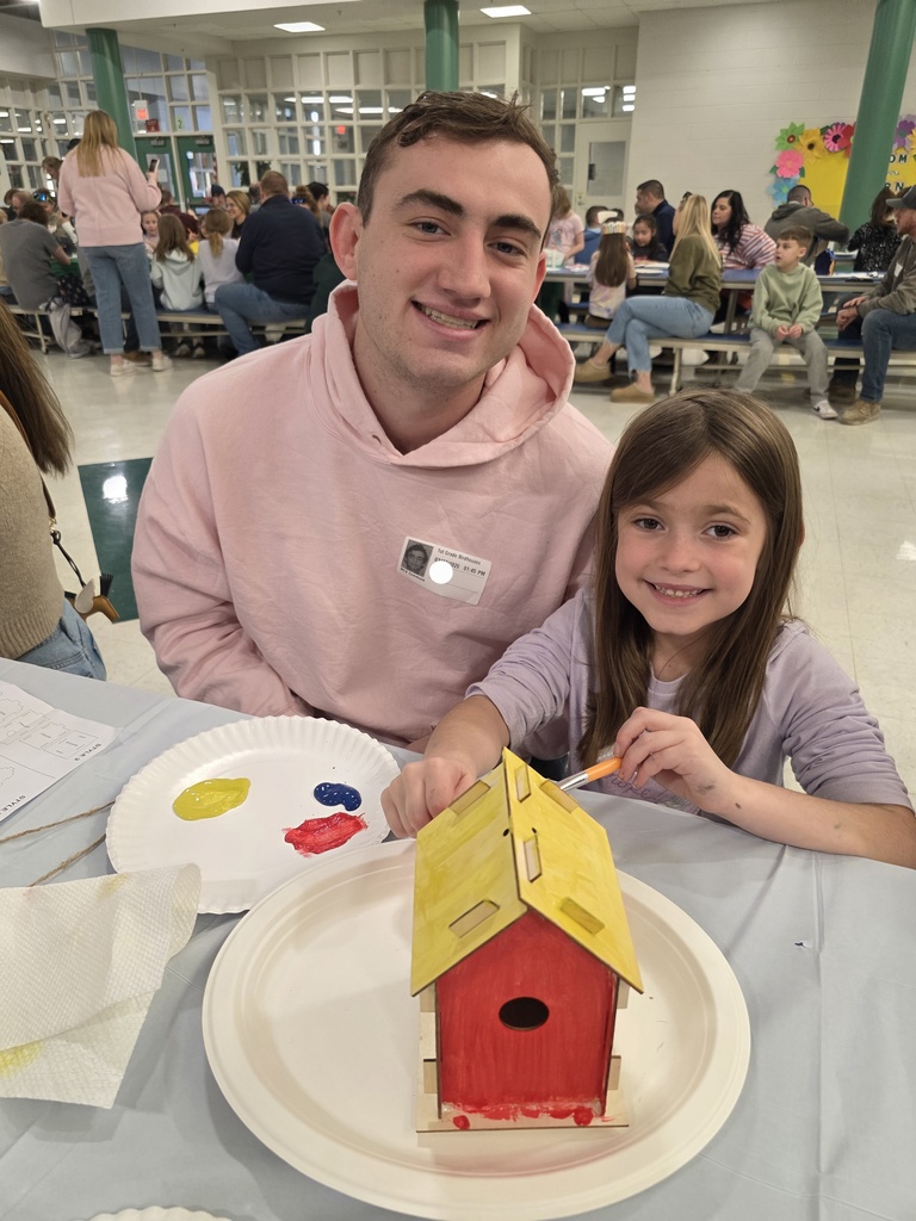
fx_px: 811
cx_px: 458
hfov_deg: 58.9
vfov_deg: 73.9
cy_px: 610
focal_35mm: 23
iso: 200
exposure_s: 1/182
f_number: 1.7
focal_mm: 6.3
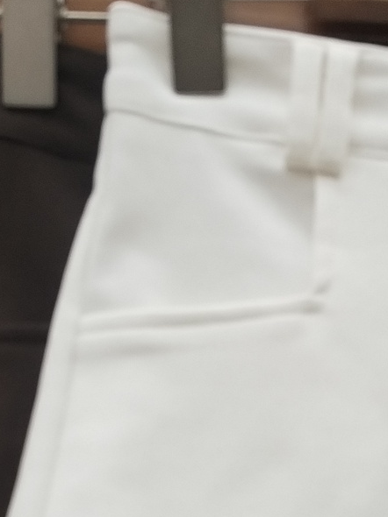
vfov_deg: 15.6
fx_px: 1765
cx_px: 316
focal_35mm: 118
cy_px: 732
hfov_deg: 12.5
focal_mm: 4.75
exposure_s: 1/100
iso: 244
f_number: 1.8
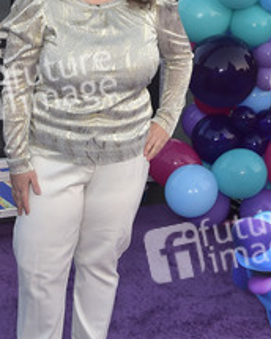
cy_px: 167
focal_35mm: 61
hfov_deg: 24.8
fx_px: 612
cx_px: 83
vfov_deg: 31.0
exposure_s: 1/250
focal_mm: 35
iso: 640
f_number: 6.3
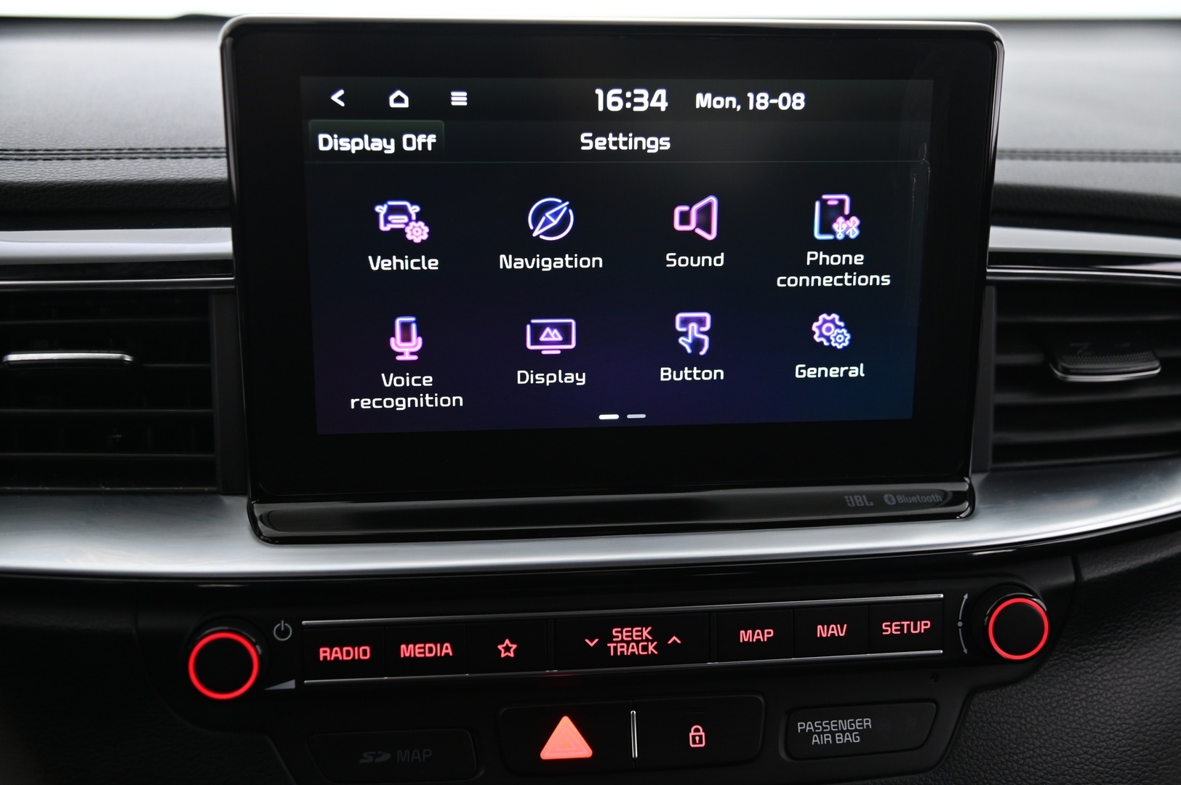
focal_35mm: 40
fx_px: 1311
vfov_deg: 33.3
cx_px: 590
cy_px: 392
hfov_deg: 48.5
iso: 2000
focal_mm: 40
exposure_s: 1/25
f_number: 4
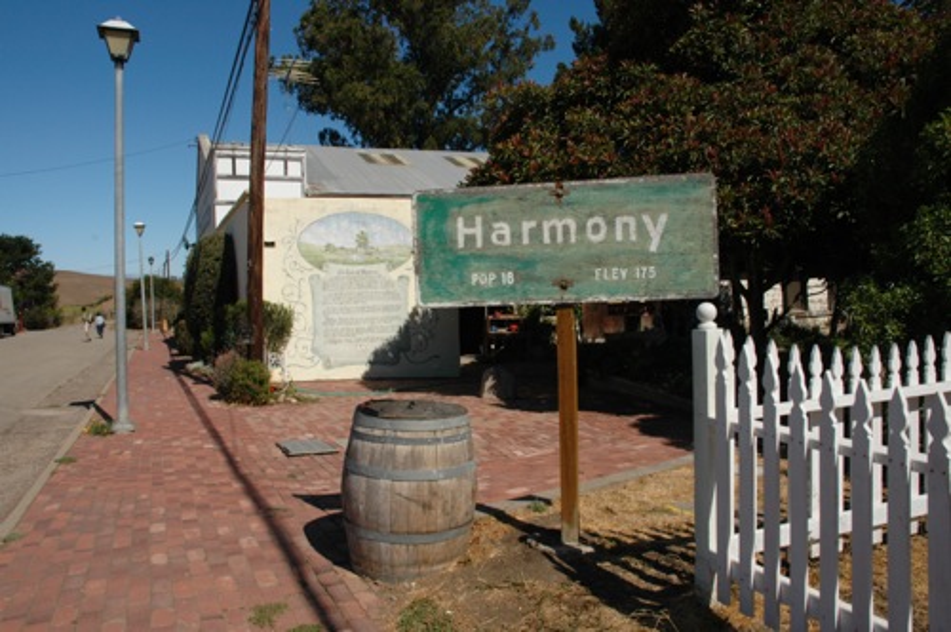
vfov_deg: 47.8
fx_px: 712
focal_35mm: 27
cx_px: 476
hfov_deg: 67.4
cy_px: 316
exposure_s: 1/500
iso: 200
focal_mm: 18
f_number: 11
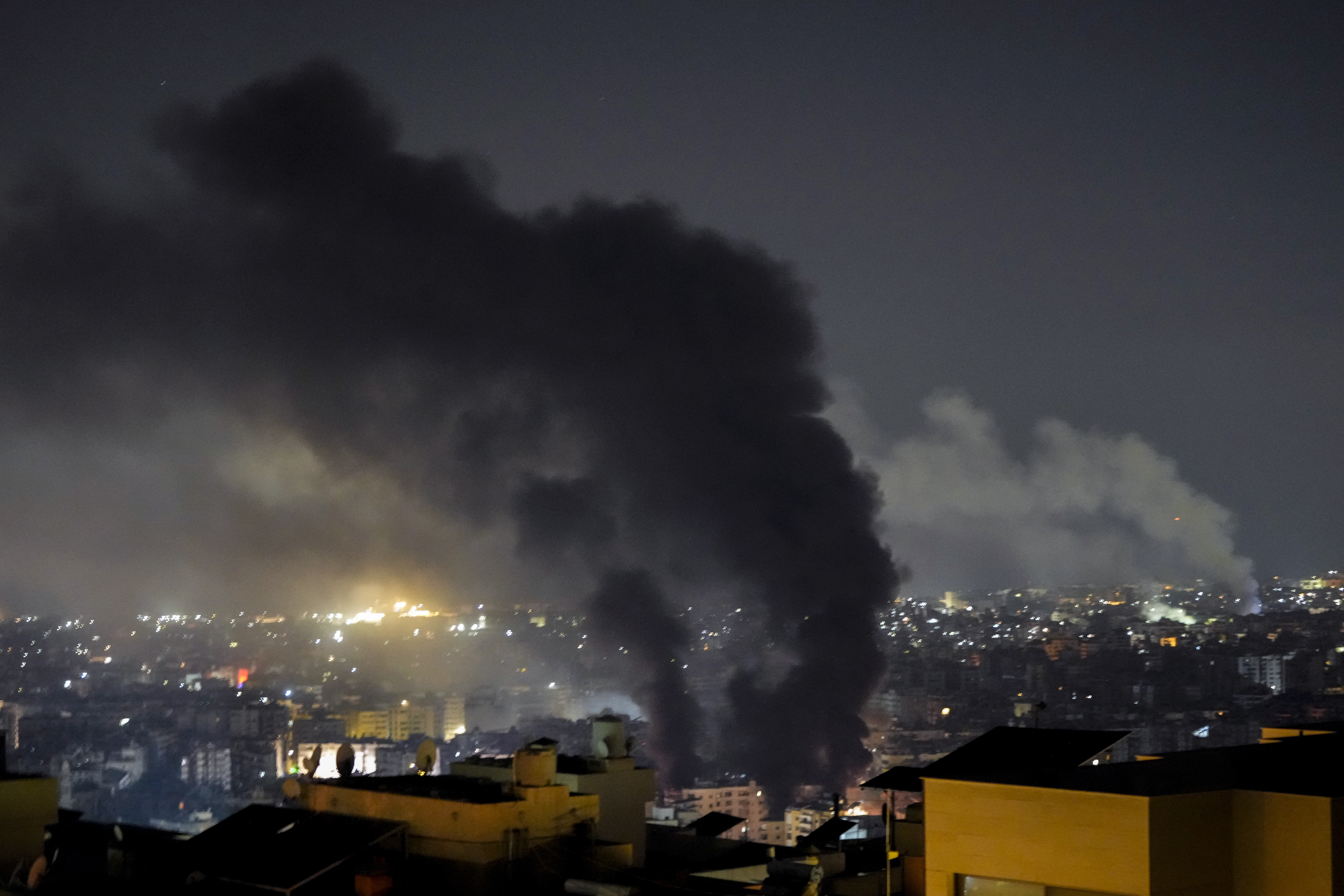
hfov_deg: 28.8
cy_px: 448
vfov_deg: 19.5
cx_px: 672
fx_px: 2613
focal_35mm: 70
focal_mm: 70
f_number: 2.8
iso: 8000
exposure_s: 1/3
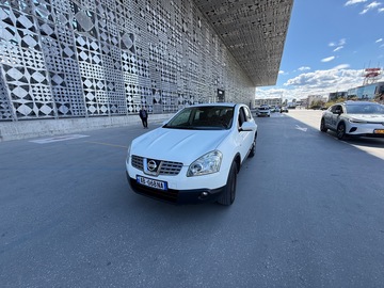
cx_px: 192
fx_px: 155
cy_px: 144
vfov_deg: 85.7
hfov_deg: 102.1
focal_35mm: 14
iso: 50
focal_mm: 2.22
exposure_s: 1/701
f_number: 2.2
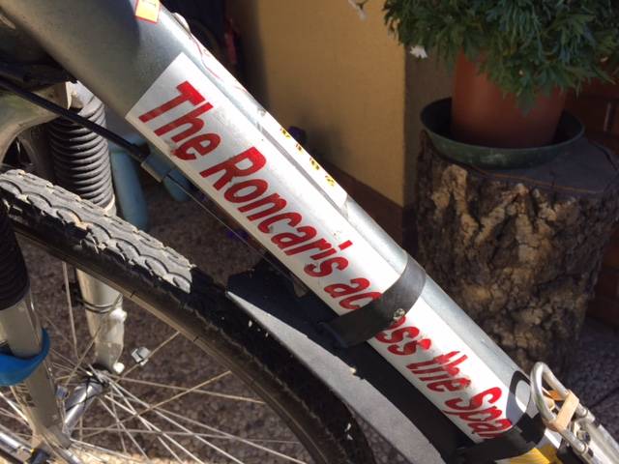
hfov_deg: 61.7
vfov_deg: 48.2
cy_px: 232
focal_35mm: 29
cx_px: 310
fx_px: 519
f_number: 2.2
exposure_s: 1/807
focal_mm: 4.15
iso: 32
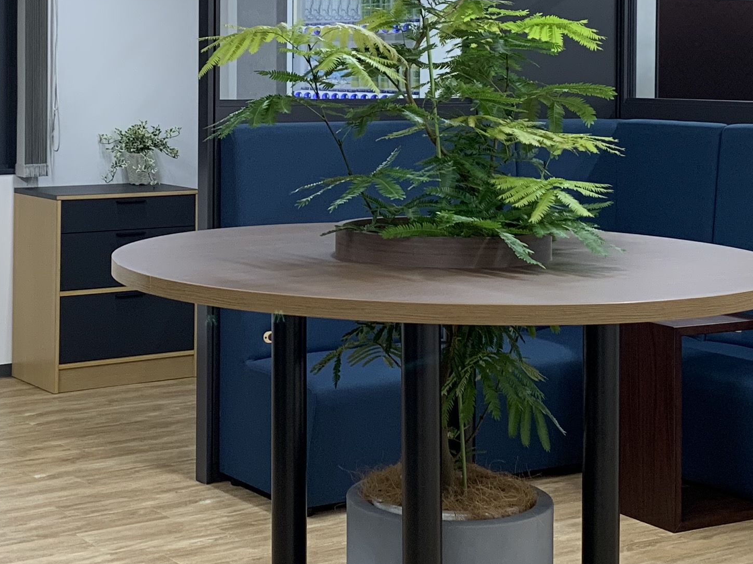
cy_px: 104
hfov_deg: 26.9
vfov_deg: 20.2
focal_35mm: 72
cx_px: 258
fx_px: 1566
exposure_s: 1/120
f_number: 1.8
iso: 80
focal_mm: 4.25
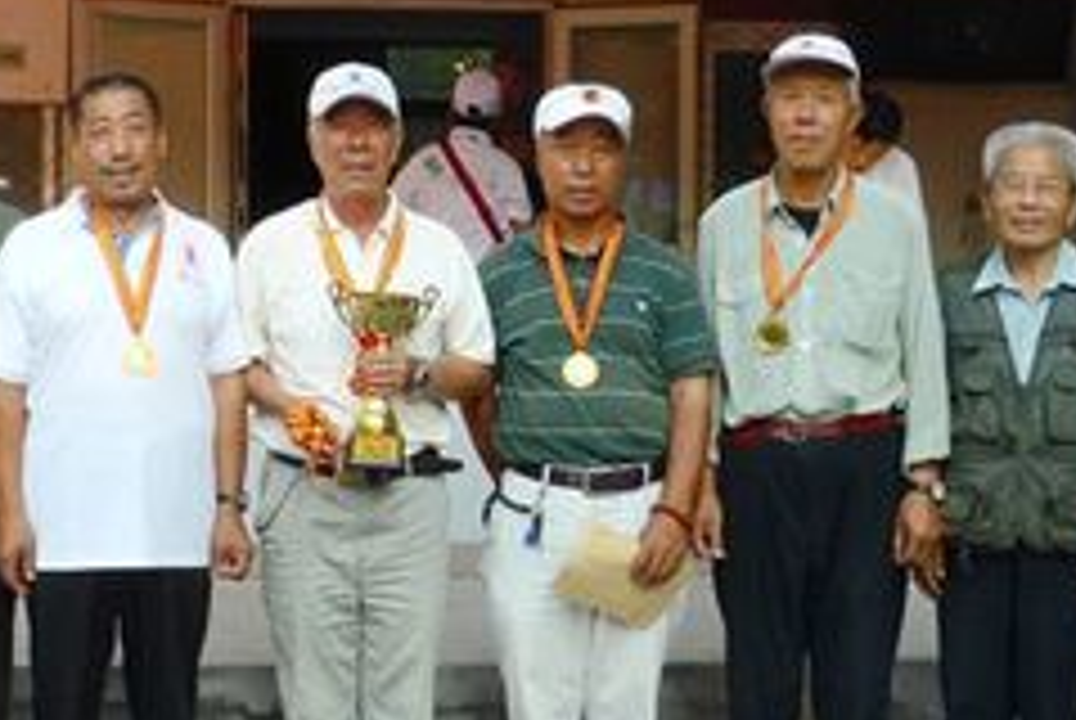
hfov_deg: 27.6
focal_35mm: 73
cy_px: 310
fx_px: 2185
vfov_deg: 18.7
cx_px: 392
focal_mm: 4.8
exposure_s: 1/160
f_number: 3.4
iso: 100
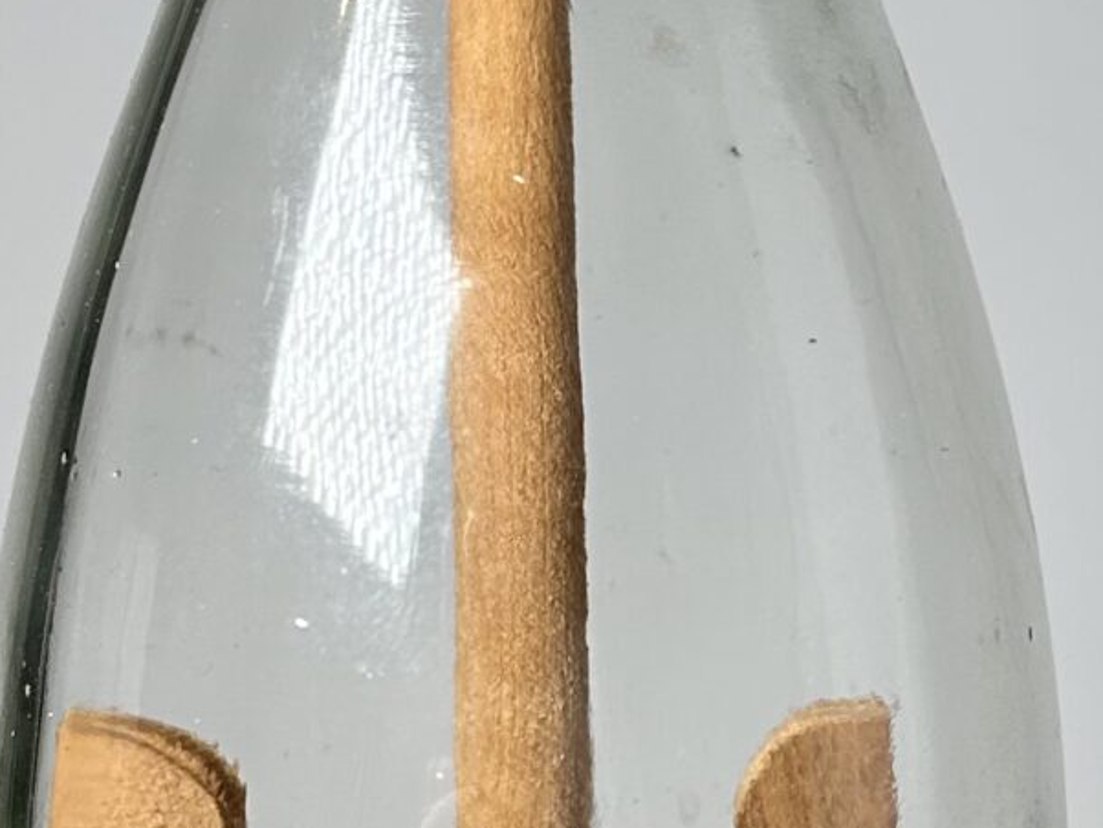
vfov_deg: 14.5
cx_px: 597
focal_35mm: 102
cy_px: 592
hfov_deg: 19.2
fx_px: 3251
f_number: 1.78
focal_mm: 6.86
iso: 125
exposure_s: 1/120
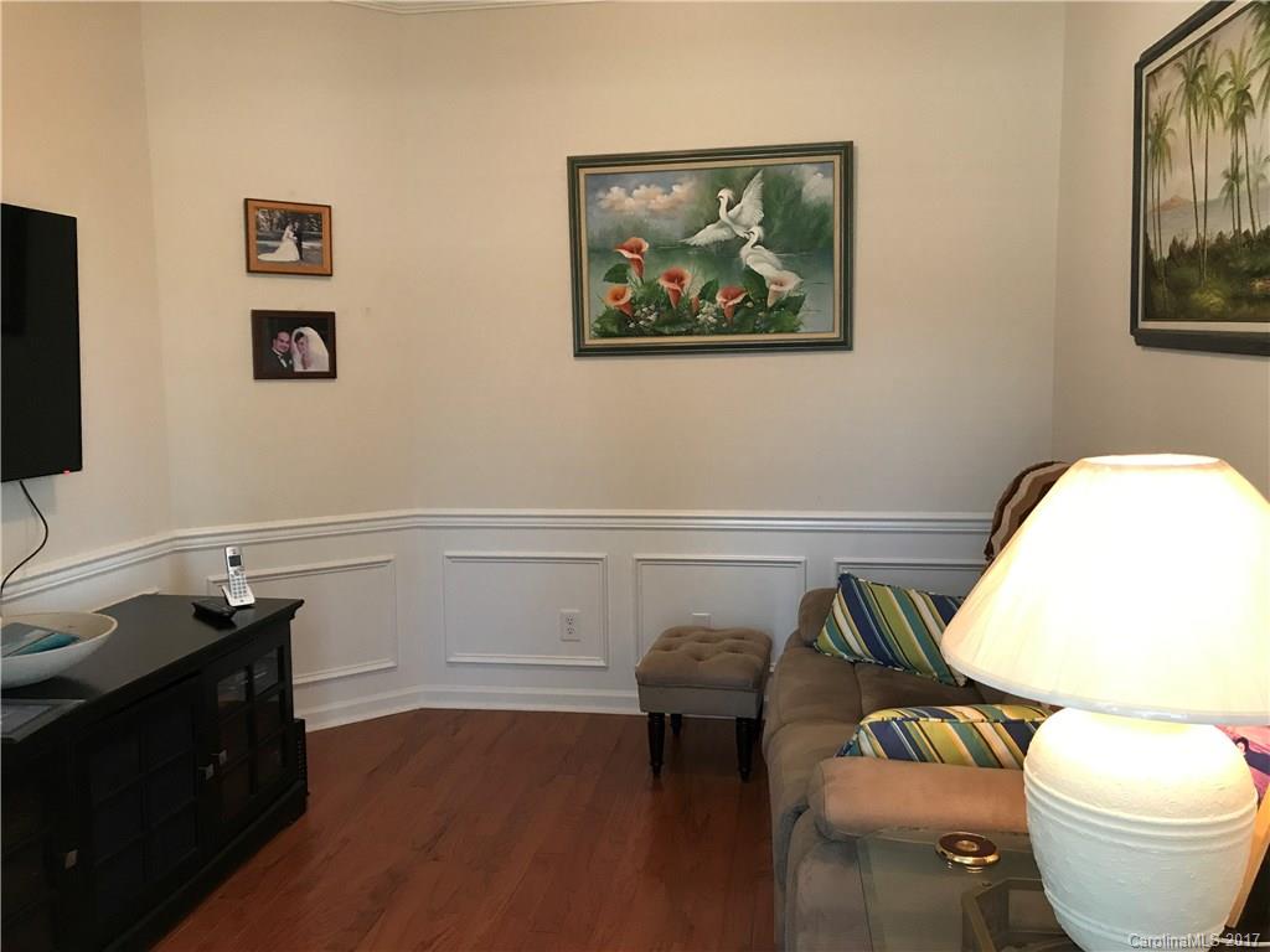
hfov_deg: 63.4
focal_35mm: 28
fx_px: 1027
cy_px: 476
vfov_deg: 49.7
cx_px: 635
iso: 40
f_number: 1.8
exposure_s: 1/30
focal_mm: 3.99
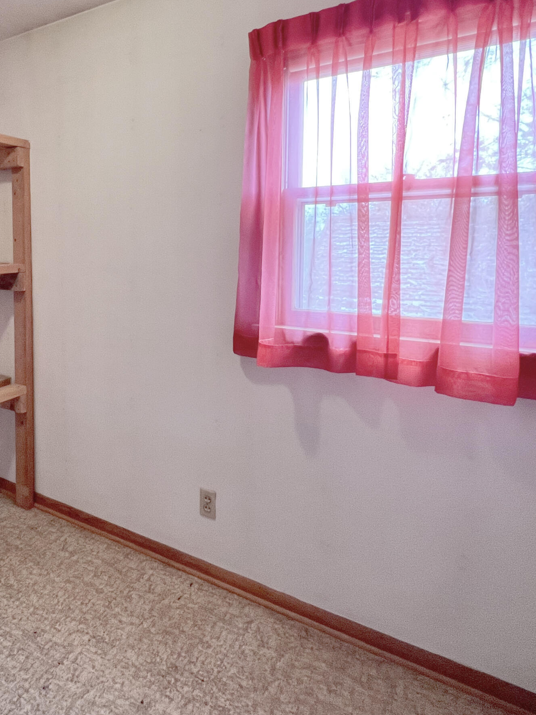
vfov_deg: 75.4
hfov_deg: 57.8
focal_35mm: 22
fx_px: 454
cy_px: 280
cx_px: 131
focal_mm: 1.57
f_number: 1.8
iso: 200
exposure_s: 1/60
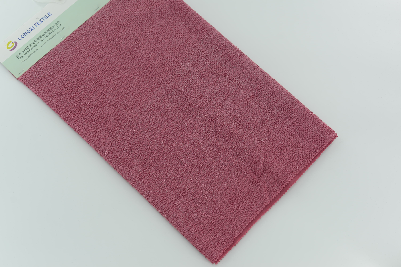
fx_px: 557
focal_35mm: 50
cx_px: 200
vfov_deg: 27.0
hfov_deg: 39.6
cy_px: 134
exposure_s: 1/160
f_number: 4
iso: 100
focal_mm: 50
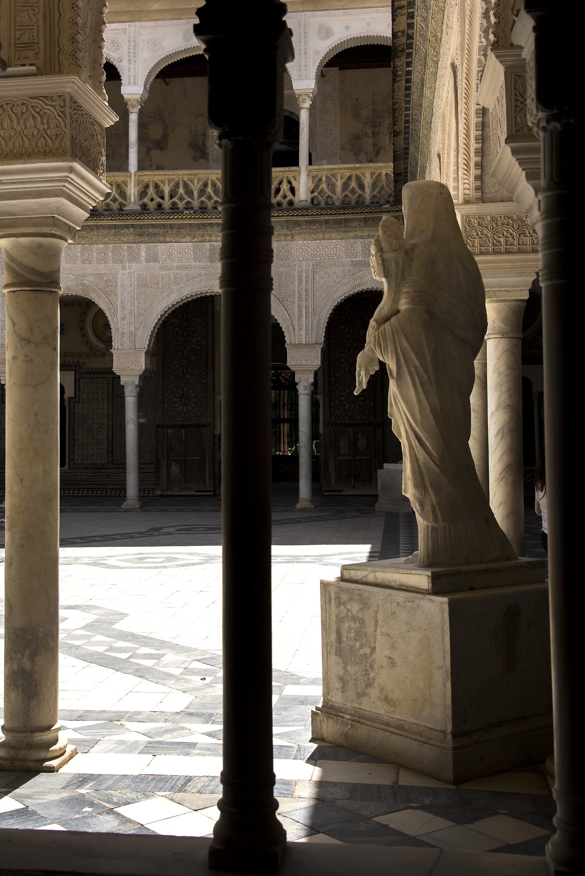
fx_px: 1121
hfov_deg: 29.2
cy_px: 369
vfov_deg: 42.6
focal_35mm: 46
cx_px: 252
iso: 100
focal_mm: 38
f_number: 8
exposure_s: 1/250
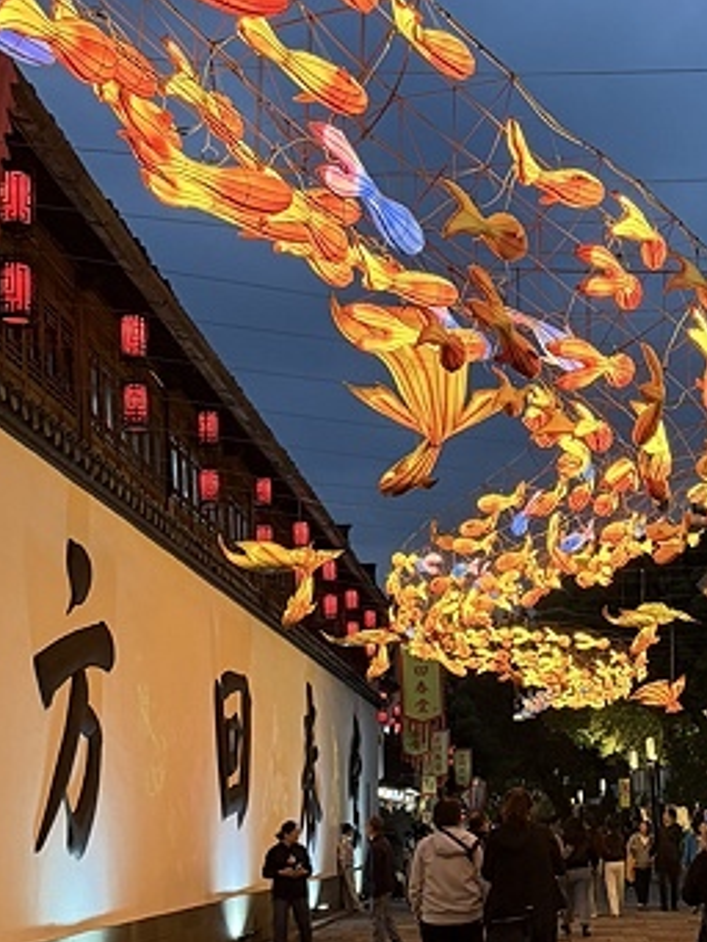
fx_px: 1633
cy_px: 733
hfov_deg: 24.0
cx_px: 569
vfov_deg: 31.5
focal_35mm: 60
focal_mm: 6.76
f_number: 1.78
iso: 250
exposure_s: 1/50
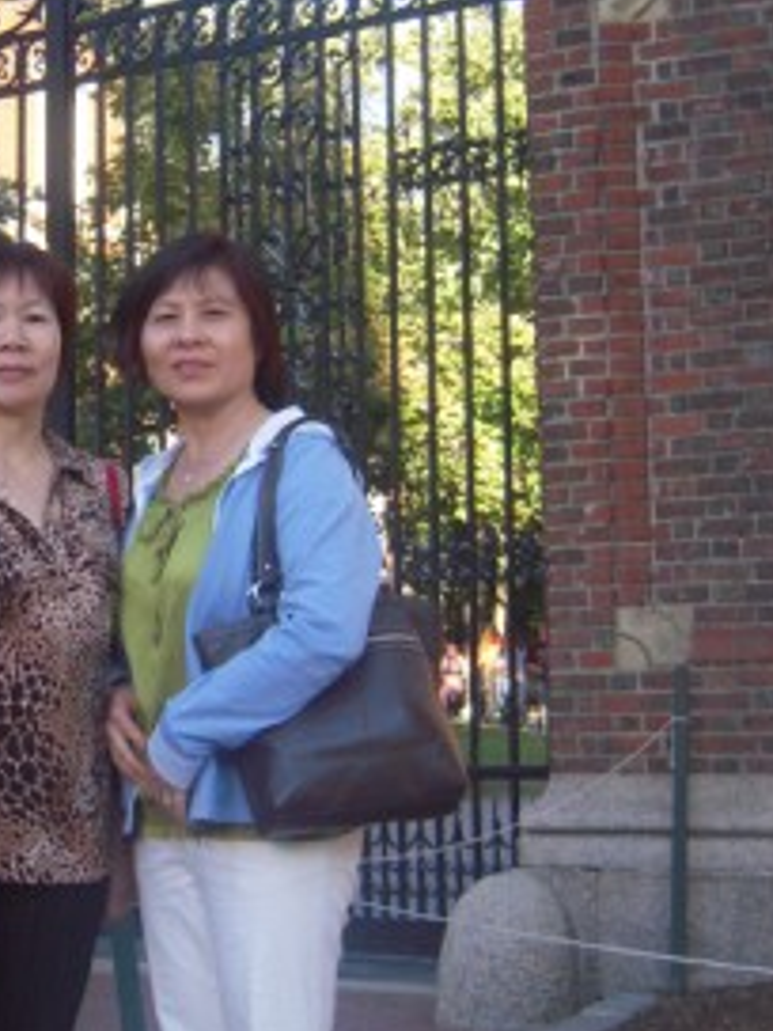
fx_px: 2233
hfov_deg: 19.3
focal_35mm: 75
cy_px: 432
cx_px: 68
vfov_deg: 26.0
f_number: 2.9
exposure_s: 1/250
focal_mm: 6
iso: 200
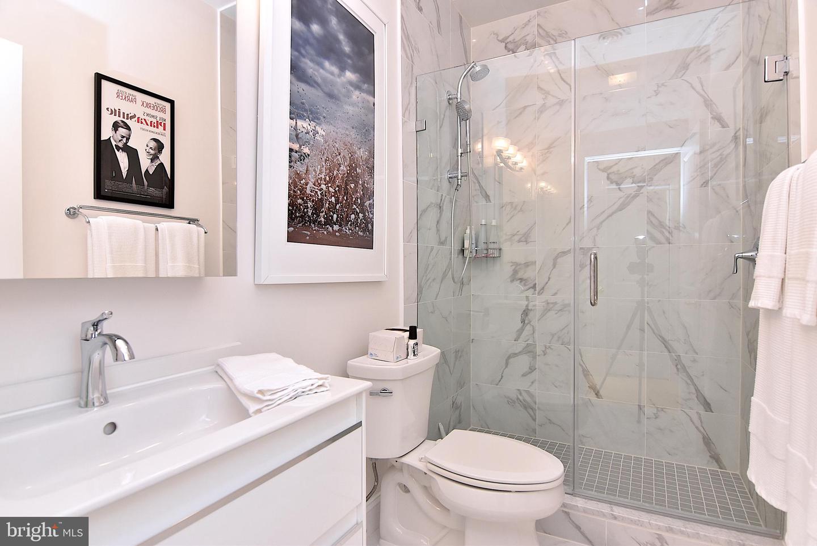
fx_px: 409
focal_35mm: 18
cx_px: 408
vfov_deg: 67.5
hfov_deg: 90.0
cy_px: 273
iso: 800
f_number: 6.3
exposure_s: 1/80
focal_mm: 12
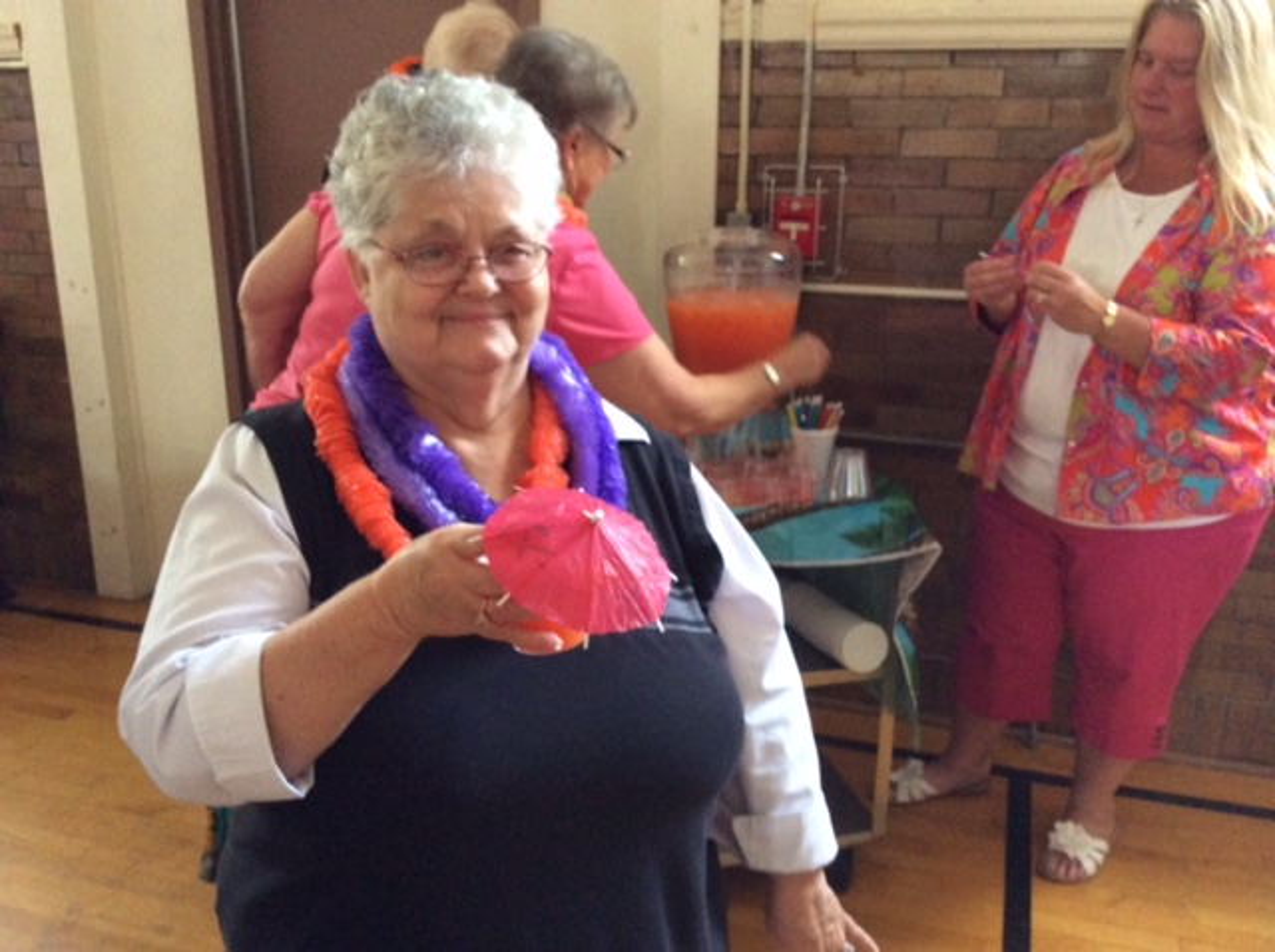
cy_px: 476
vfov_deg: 44.1
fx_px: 1177
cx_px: 638
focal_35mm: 32
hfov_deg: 56.9
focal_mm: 3.3
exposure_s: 1/24
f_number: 2.4
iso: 320
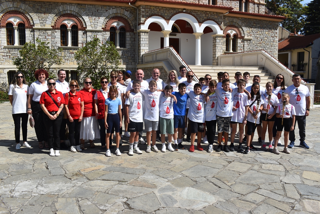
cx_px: 160
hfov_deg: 61.9
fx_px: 267
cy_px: 107
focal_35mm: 30
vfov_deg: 43.6
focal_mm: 20
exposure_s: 1/320
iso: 100
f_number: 9
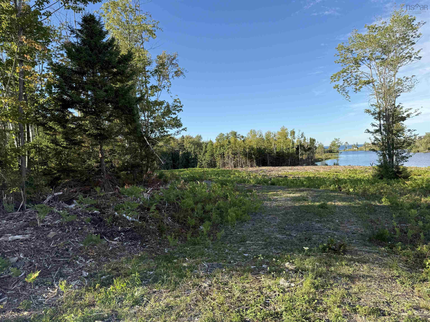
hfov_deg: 71.6
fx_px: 298
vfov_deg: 56.8
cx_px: 215
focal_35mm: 24
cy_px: 161
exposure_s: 1/1901
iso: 80
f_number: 1.78
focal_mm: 6.76
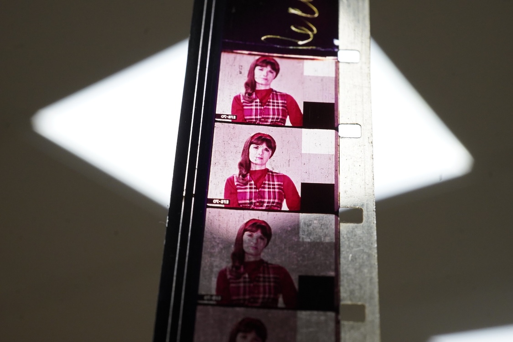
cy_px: 171
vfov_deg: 29.9
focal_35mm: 45
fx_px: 641
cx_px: 256
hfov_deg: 43.6
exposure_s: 1/160
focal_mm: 30
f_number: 22
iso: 2500
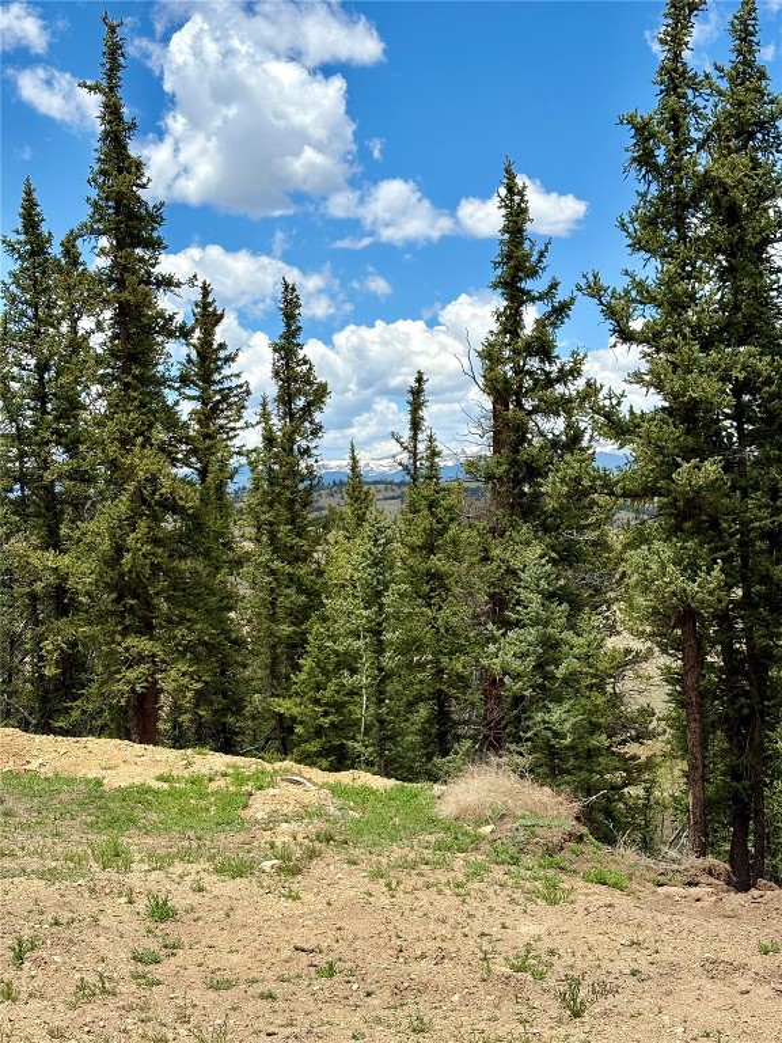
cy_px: 522
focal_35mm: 52
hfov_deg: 28.0
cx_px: 391
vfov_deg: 36.8
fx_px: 1566
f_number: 1.6
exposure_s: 1/3279
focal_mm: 5.96
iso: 32
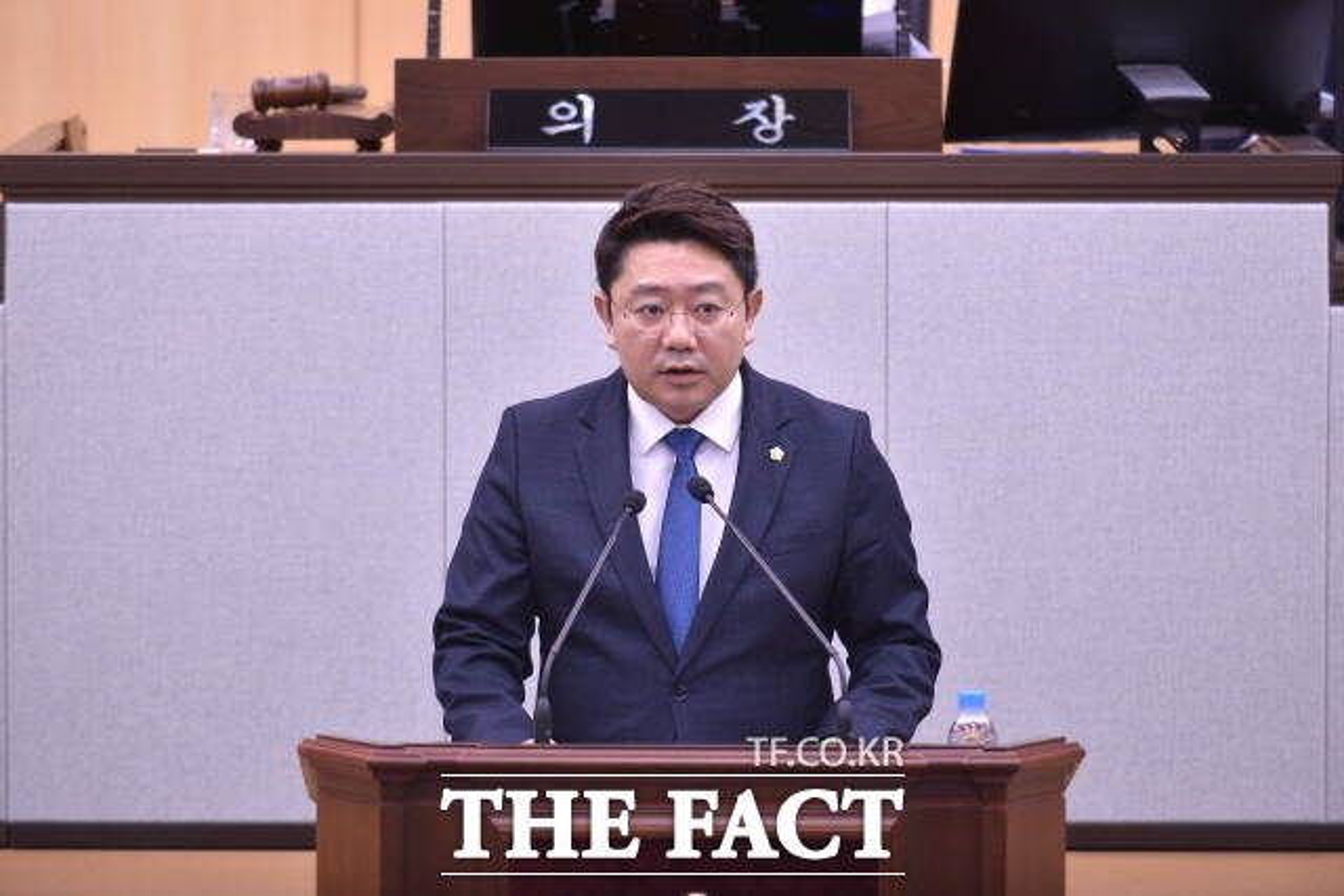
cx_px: 672
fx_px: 7468
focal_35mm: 200
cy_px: 448
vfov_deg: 6.9
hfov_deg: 10.3
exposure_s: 1/200
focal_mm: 200
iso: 400
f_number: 2.8
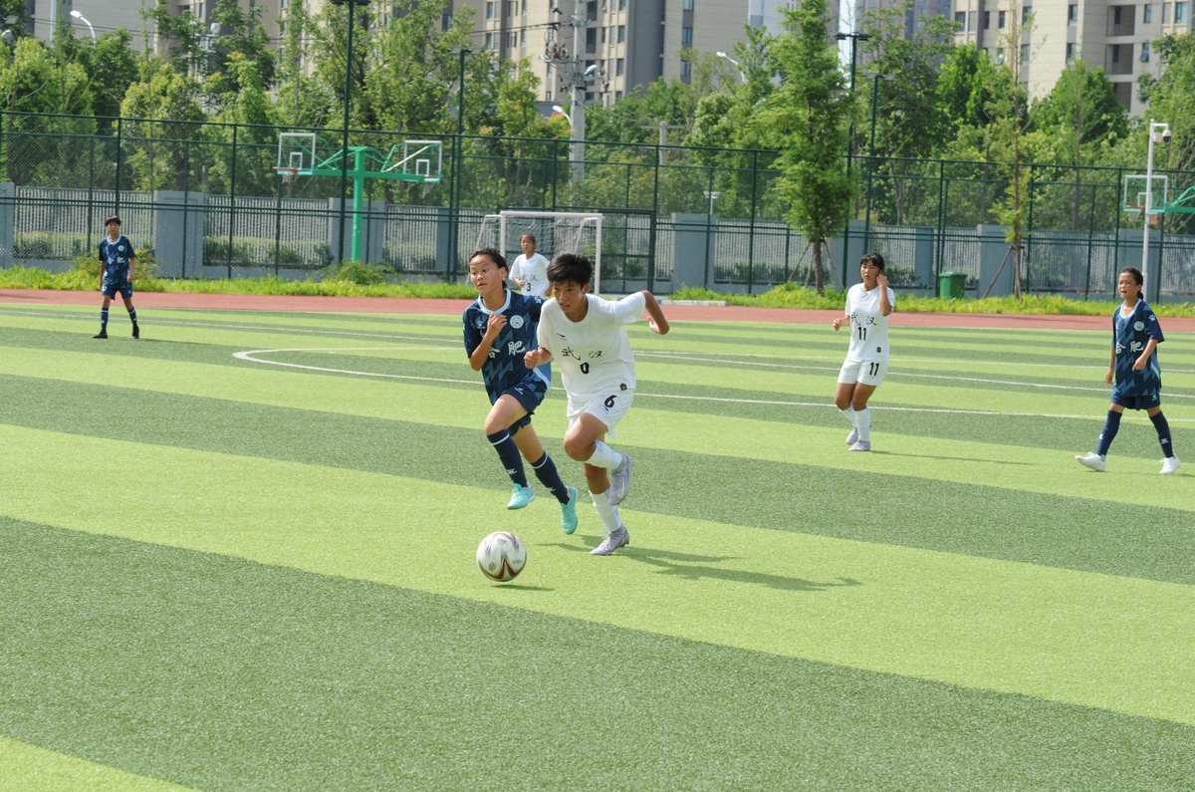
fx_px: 3644
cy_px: 396
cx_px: 598
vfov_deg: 12.4
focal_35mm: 110
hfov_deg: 18.6
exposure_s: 1/400
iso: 500
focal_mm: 110
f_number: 10
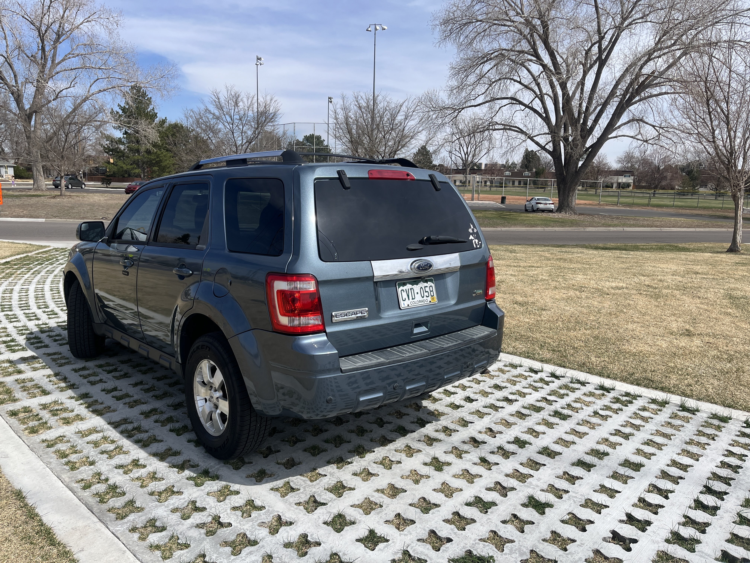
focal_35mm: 26
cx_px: 375
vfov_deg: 53.1
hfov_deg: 67.3
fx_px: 563
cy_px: 282
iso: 50
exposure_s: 1/3413
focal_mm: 5.1
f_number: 1.6
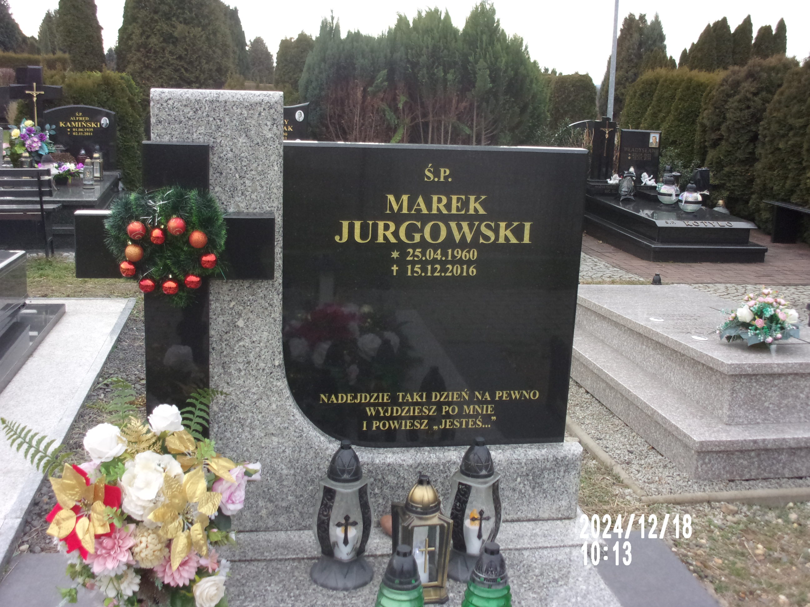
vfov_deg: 33.6
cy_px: 304
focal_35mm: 43
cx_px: 405
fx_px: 1006
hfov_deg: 43.9
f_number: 4.7
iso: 200
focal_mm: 7.8
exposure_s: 1/140
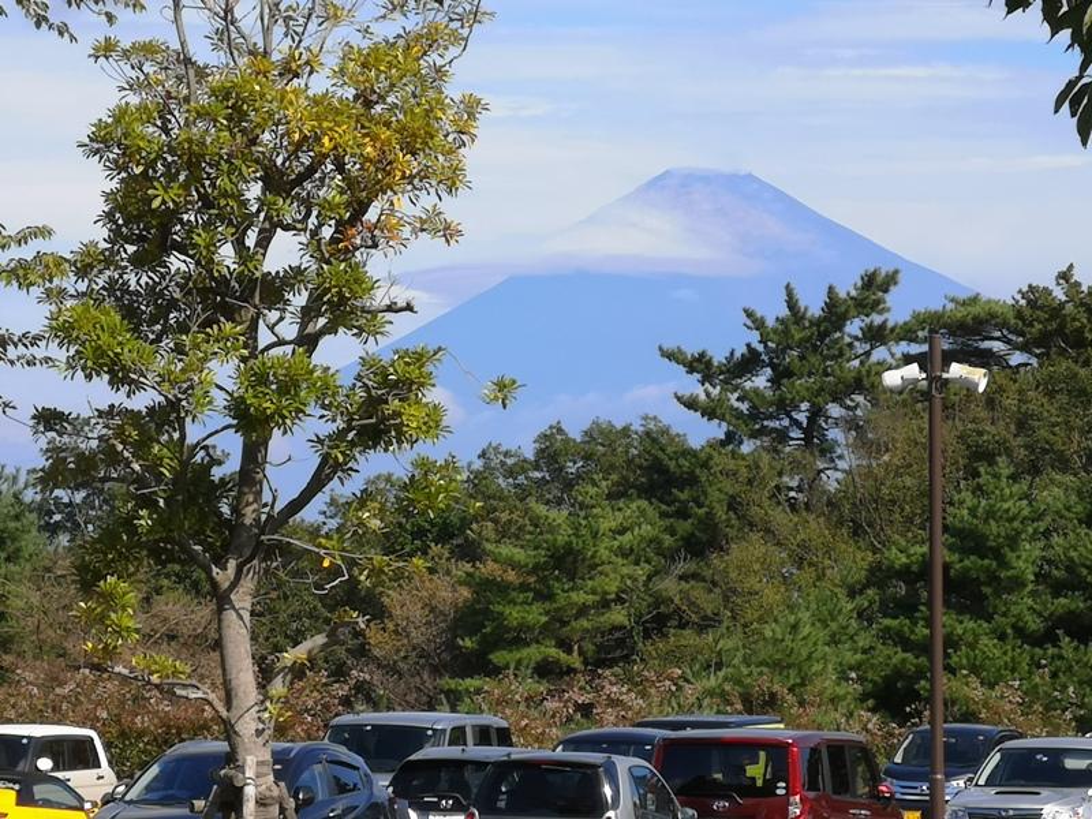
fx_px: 5962
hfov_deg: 10.5
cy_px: 410
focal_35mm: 189
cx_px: 546
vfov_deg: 7.9
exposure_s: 1/1276
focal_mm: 7.48
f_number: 2.4
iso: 50
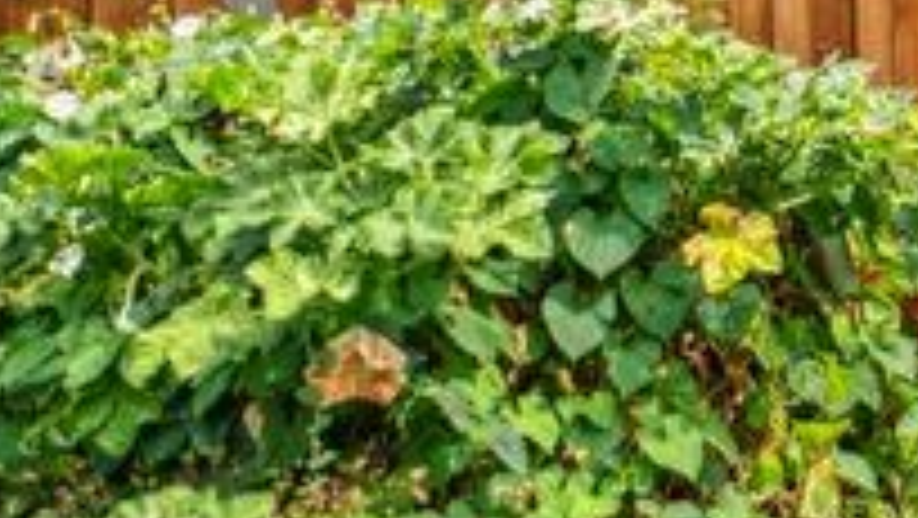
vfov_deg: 10.5
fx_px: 2630
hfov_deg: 17.3
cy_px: -464
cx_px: 1485
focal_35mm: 108
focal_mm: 30
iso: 640
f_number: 5.6
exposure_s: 1/1000
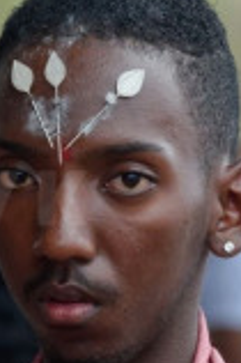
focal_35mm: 1139
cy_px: 515
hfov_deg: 1.2
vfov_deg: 1.8
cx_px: 29
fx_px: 11462
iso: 400
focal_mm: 200
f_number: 8
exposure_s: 1/200
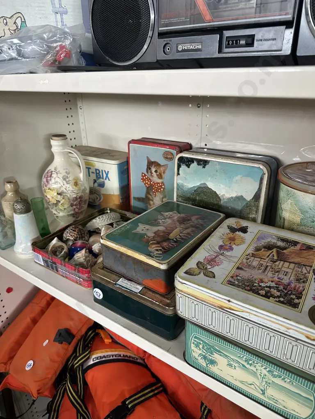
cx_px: 158
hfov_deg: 56.8
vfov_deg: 71.6
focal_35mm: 24
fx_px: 291
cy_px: 210
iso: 125
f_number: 1.78
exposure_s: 1/100
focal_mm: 6.86
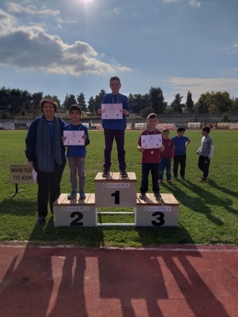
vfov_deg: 67.3
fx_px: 239
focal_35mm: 26
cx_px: 119
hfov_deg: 53.0
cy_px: 158
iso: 40
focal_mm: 3.93
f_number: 1.7
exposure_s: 1/4719
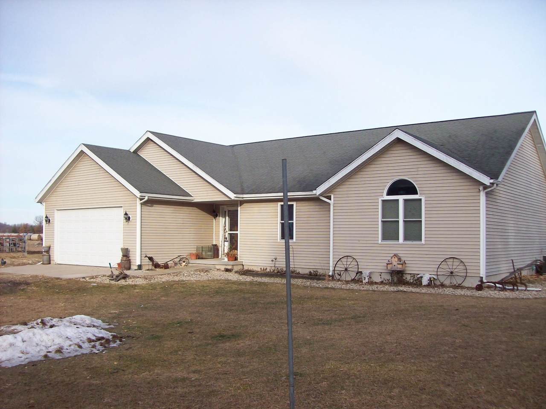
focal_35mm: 36
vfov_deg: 39.6
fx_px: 568
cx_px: 273
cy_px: 204
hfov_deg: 51.4
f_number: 2.7
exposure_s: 1/818
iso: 80
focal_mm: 6
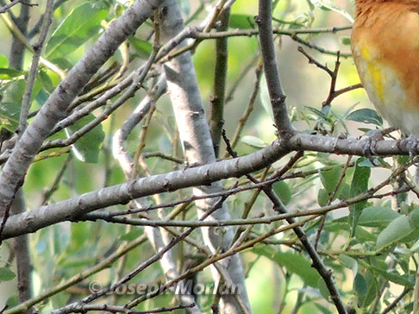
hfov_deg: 1.2
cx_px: 303
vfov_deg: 0.9
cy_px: 76
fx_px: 19926
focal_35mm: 1647
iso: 400
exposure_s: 1/200
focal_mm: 180
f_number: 5.9
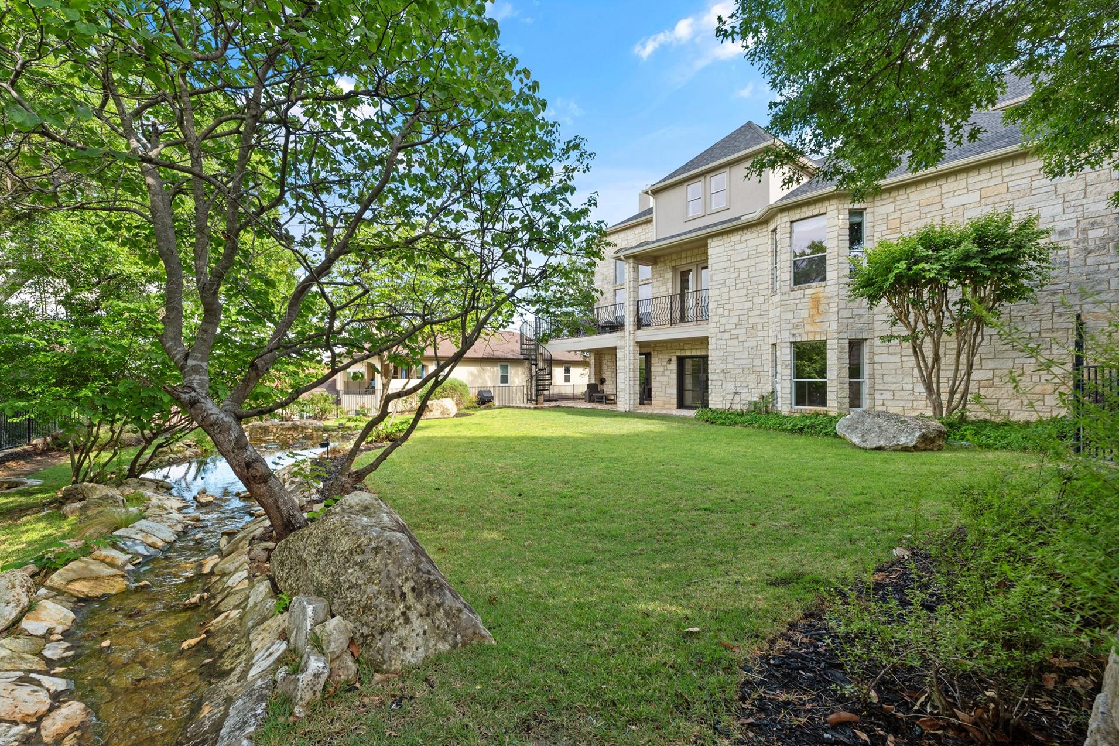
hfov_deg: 100.3
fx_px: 466
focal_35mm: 15
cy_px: 377
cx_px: 525
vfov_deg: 77.3
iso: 250
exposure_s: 1/125
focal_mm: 14
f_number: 8
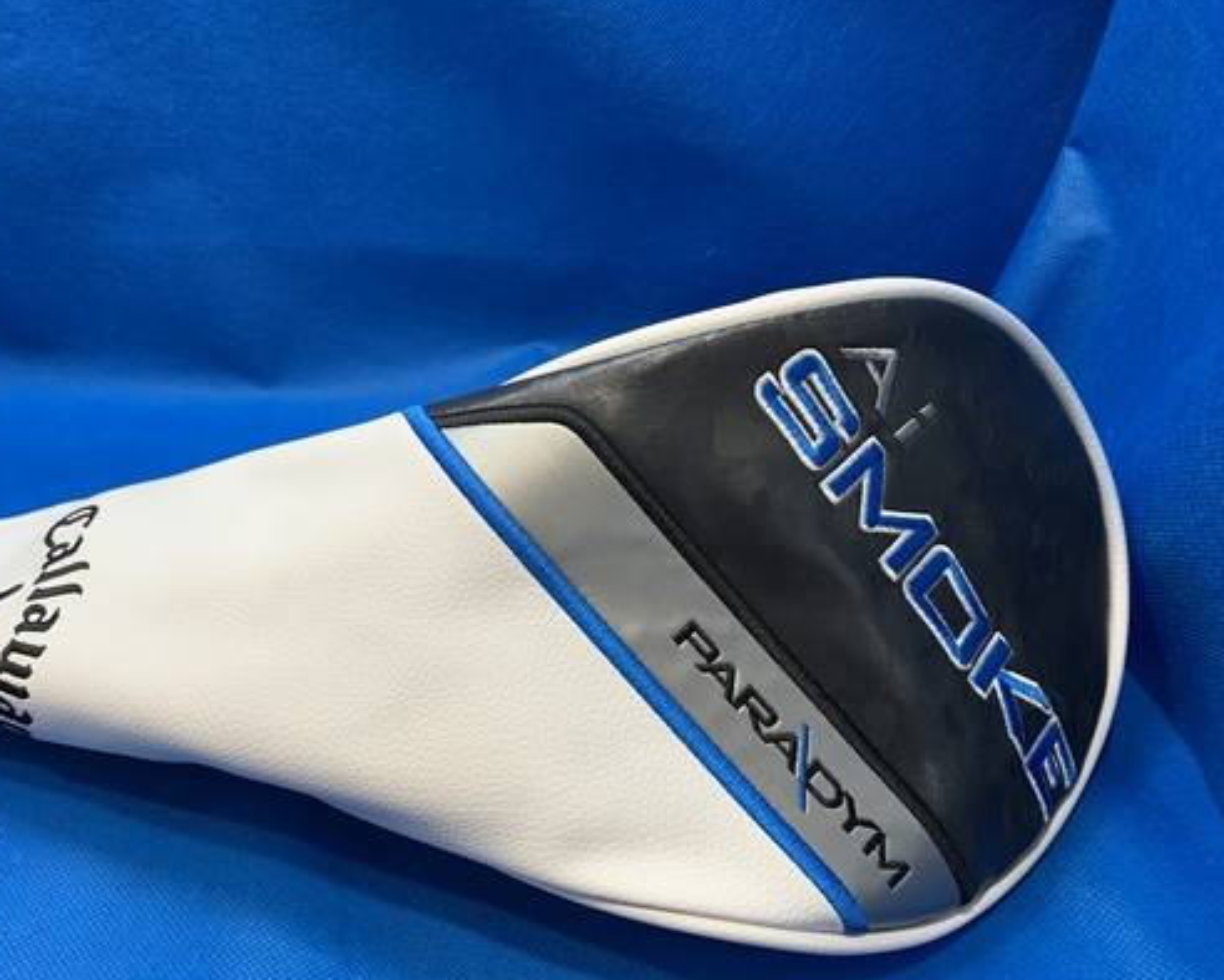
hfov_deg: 53.8
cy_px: 585
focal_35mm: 33
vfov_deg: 44.4
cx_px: 488
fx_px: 1196
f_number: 1.8
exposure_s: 1/60
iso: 64
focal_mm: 4.25
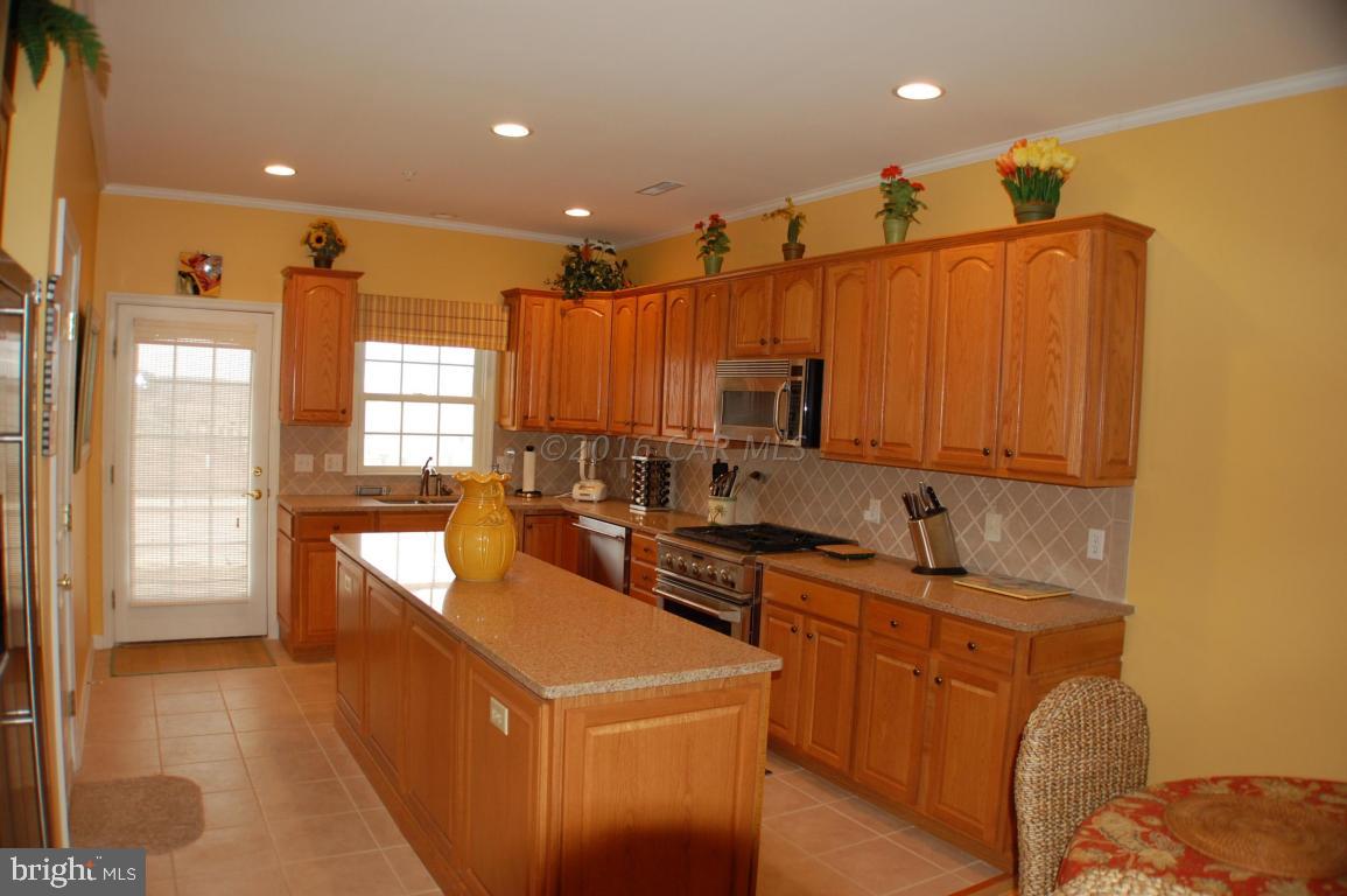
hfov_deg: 62.0
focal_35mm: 30
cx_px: 674
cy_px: 448
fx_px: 1122
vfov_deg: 43.5
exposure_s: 1/60
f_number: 3.8
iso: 400
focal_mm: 20
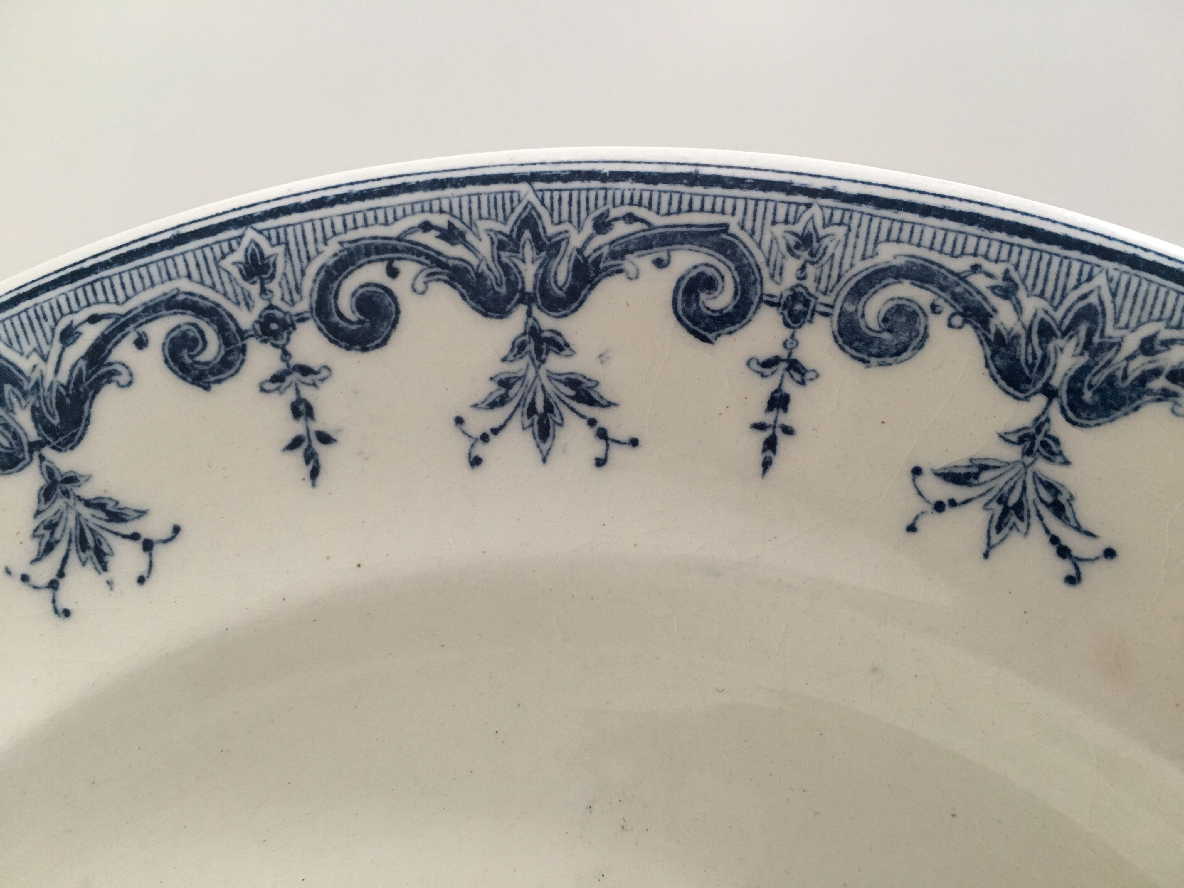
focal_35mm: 29
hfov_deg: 61.7
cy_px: 444
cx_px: 592
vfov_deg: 48.2
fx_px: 992
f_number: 2.2
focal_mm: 4.15
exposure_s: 1/33
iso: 160
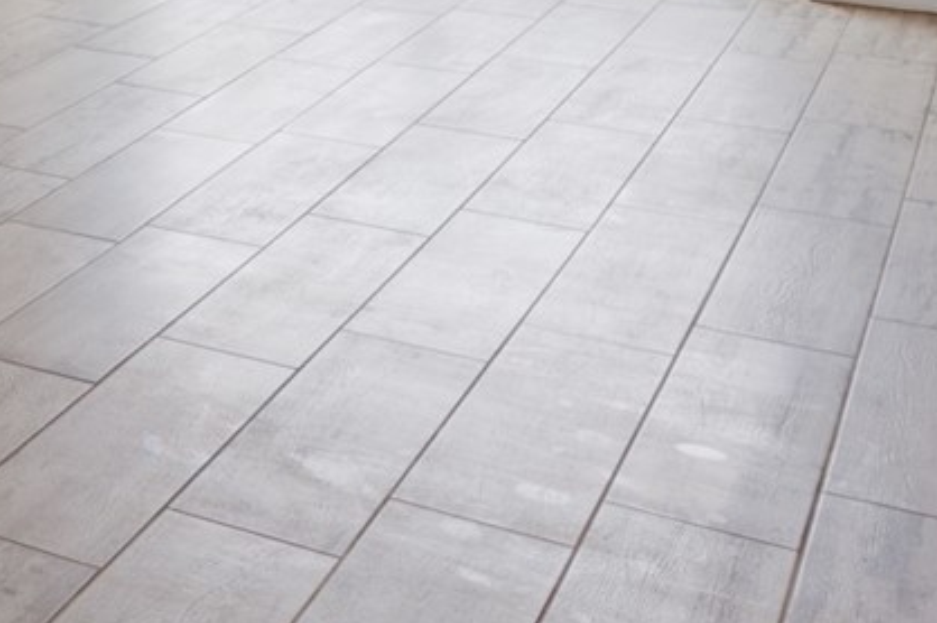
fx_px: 2029
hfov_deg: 19.8
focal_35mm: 78
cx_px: -706
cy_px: -469
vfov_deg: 15.3
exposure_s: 1/2.5
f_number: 9
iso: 250
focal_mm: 16
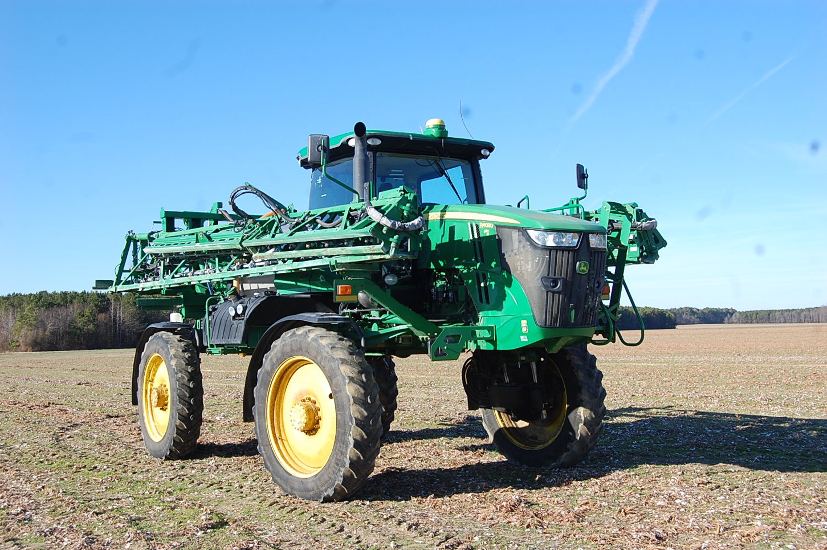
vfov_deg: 31.8
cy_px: 275
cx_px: 414
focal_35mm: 42
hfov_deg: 46.4
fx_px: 964
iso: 200
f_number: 8
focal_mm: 28
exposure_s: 1/250
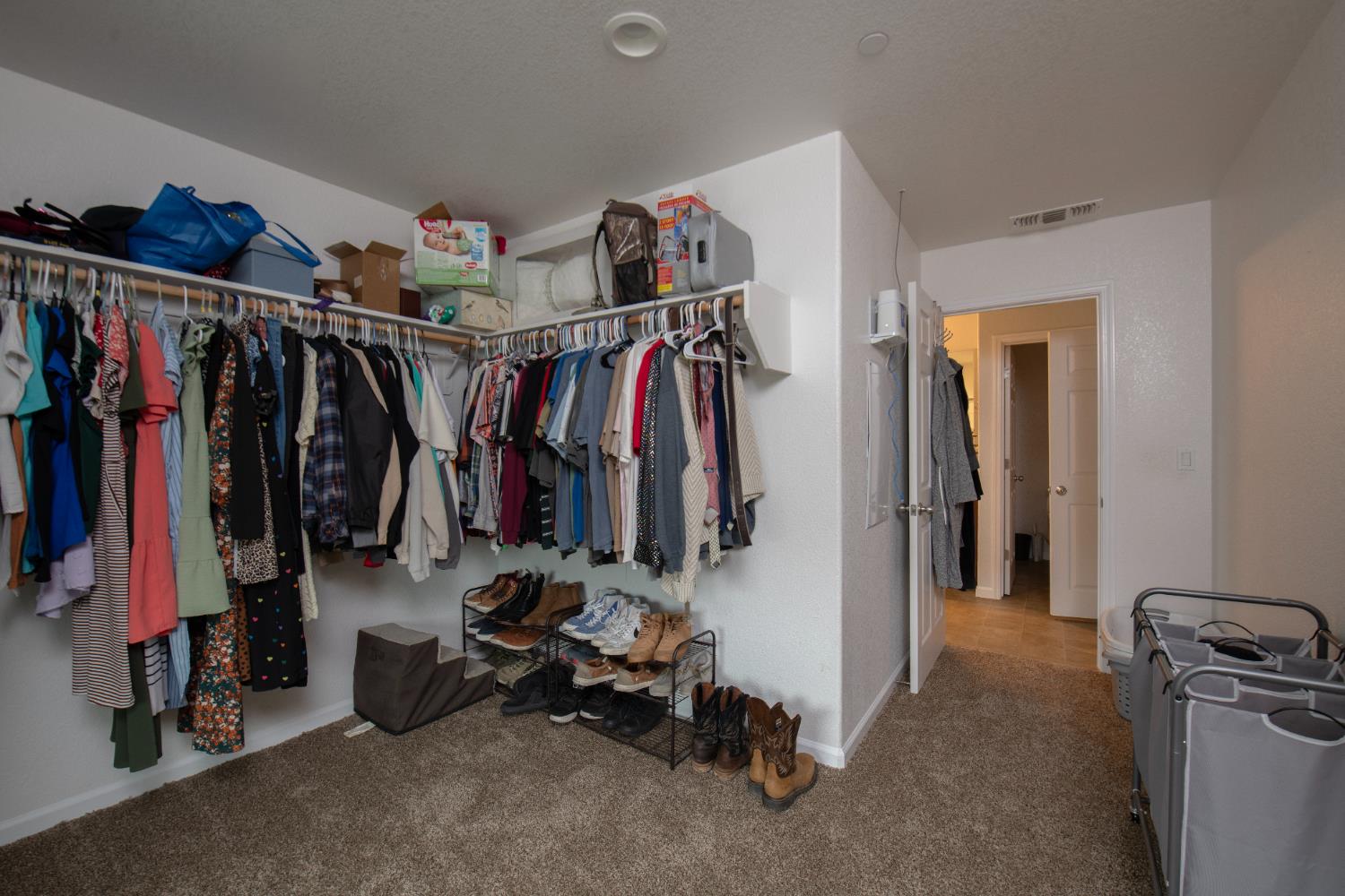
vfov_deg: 81.2
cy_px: 448
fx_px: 523
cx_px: 672
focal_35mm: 14
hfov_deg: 104.3
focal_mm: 14
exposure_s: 1/3
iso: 200
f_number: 7.1
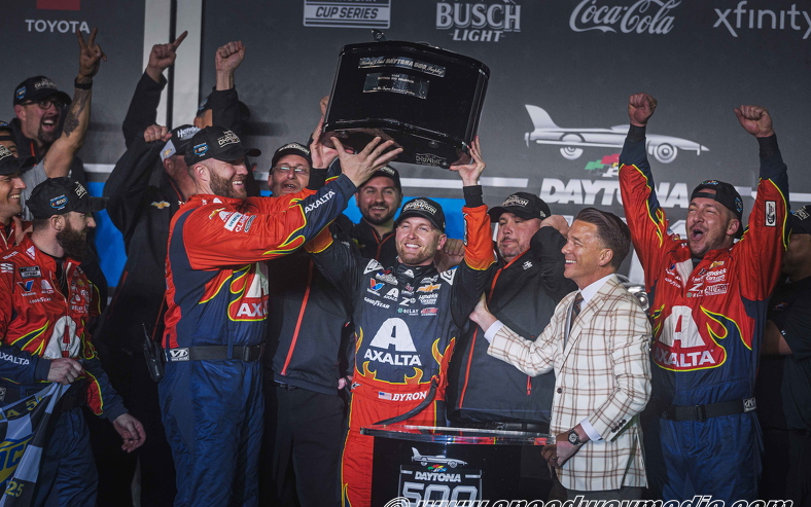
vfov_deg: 7.3
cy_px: 267
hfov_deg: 11.7
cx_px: 406
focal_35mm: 179
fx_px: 3957
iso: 1250
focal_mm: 175
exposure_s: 1/250
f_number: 2.8
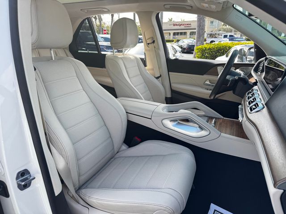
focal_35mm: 24
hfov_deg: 71.6
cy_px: 107
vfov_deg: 56.8
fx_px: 198
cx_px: 143
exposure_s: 1/484
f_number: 1.78
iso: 80
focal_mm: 6.76
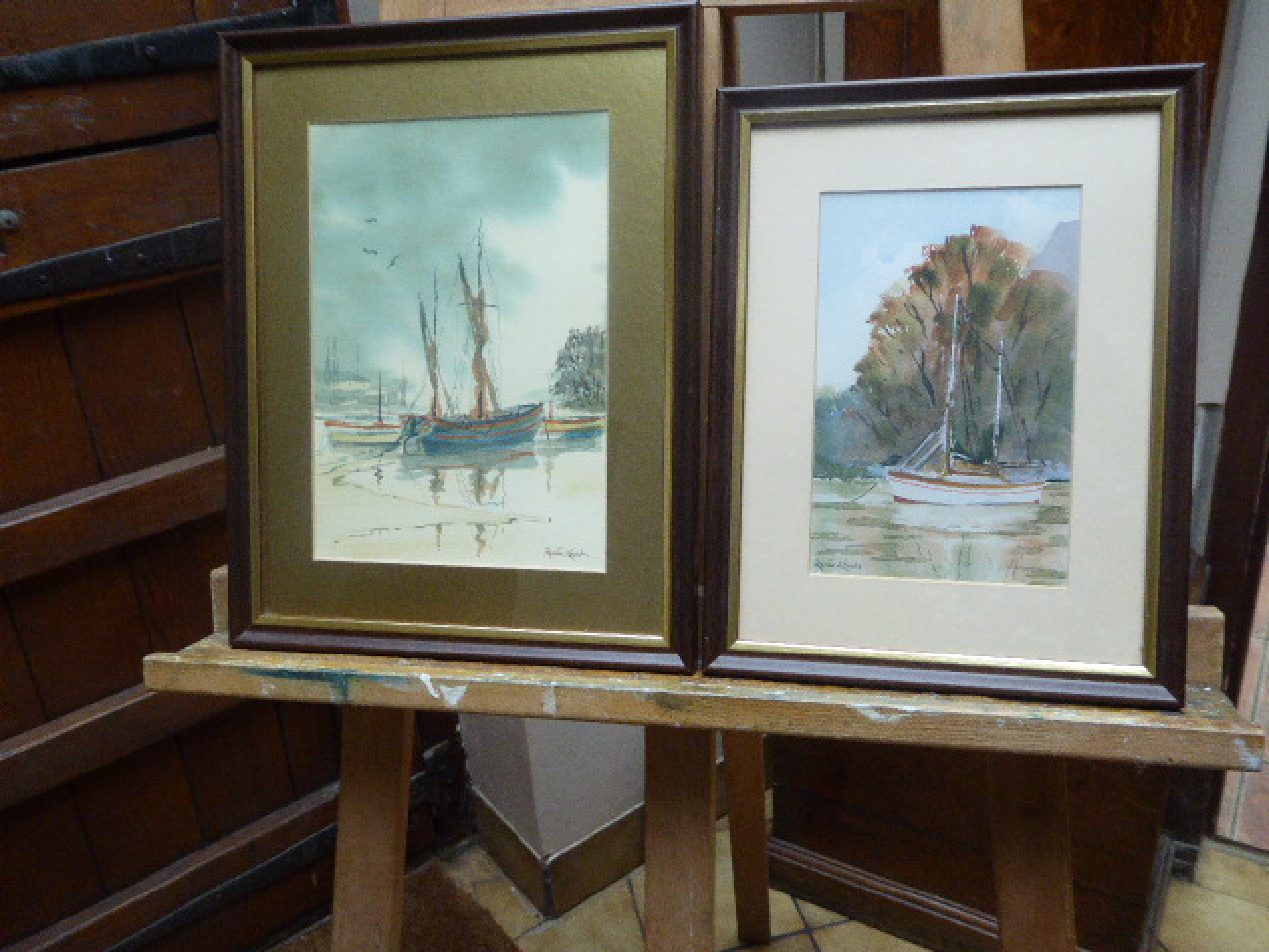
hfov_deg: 58.4
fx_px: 1136
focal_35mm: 31
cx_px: 634
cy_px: 476
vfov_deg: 45.4
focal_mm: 5.4
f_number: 3.5
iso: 400
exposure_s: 1/60
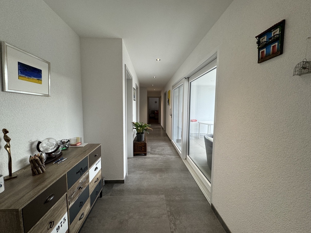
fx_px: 126
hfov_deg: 102.1
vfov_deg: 85.7
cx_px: 156
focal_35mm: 14
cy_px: 116
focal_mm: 2.22
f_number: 2.2
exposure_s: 1/100
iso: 125
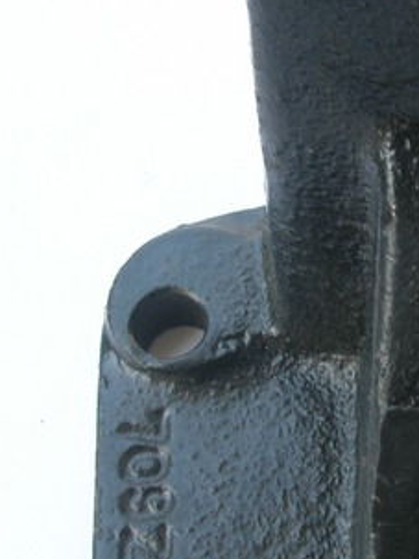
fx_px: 1211
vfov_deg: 26.0
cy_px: 271
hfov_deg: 19.1
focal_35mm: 75
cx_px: 413
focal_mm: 5.7
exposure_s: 1/32.1
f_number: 4.9
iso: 50
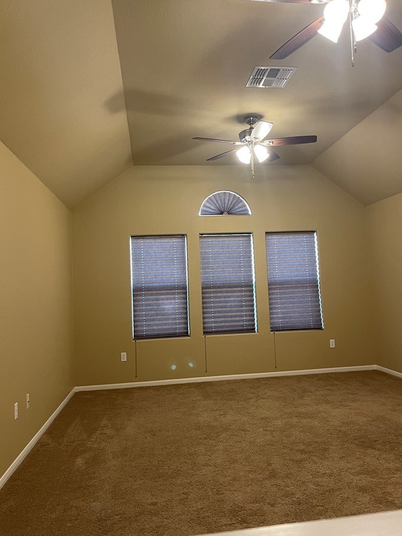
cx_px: 223
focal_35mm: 28
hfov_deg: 49.7
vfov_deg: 63.4
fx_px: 433
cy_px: 262
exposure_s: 1/60
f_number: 1.6
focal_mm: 5.1
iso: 200
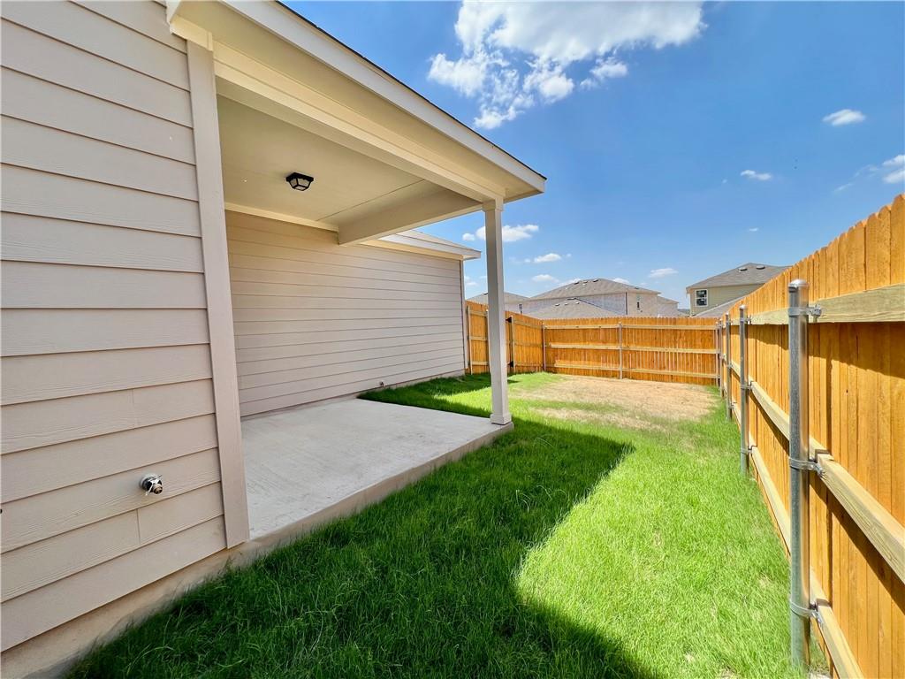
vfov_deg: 89.9
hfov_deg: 106.2
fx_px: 340
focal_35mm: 13
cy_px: 340
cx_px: 452
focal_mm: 1.57
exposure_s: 1/943
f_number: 1.8
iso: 32
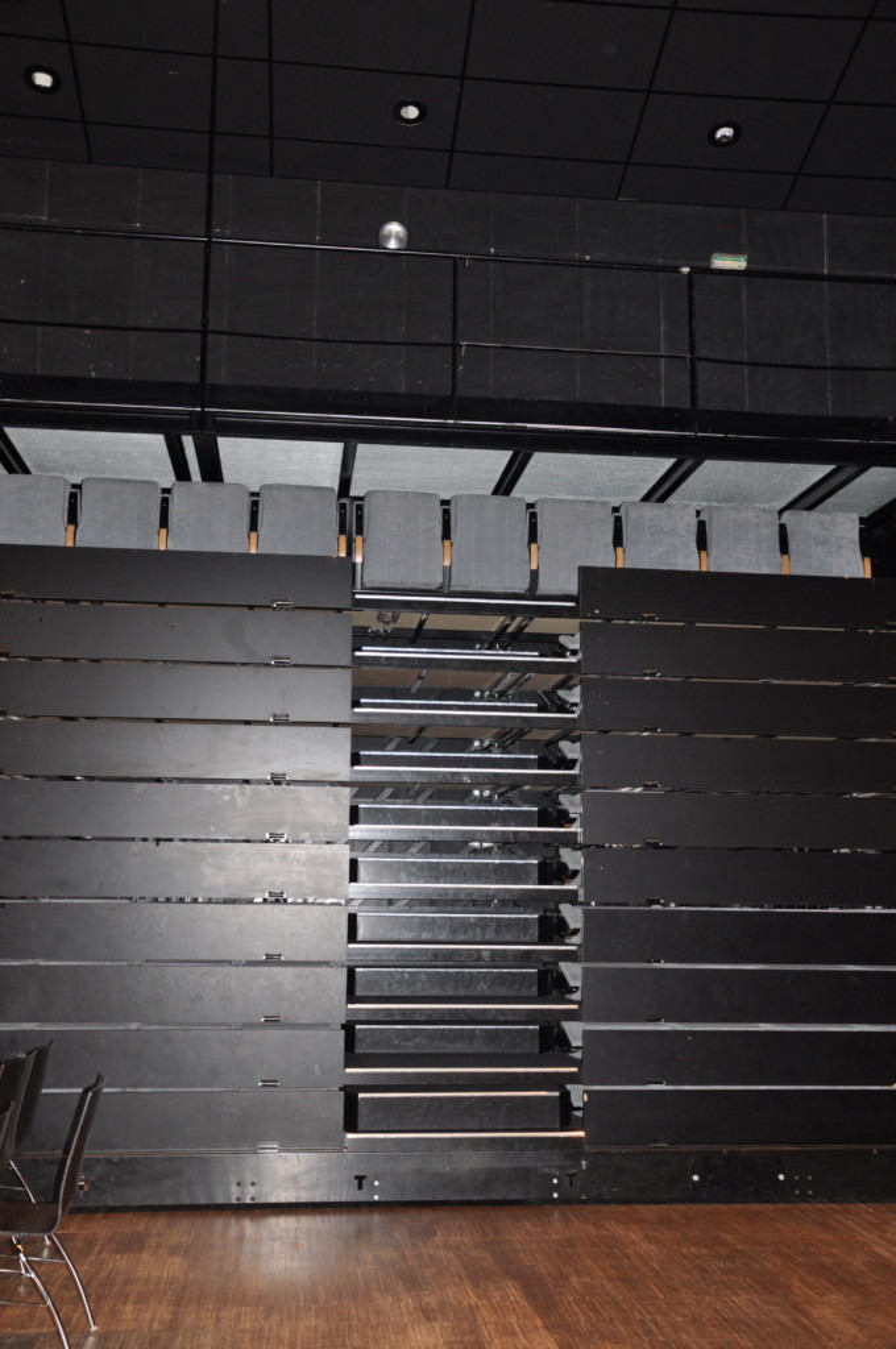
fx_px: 1404
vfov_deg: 51.3
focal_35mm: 38
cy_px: 674
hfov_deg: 35.4
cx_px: 448
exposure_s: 1/60
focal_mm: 25
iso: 640
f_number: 4
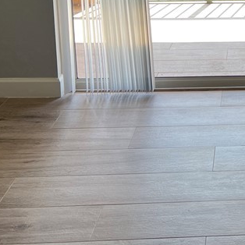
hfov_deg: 21.5
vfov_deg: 21.8
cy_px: -29
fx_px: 601
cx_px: 290
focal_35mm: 75
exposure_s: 1/247
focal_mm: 5.7
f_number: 1.5
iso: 50
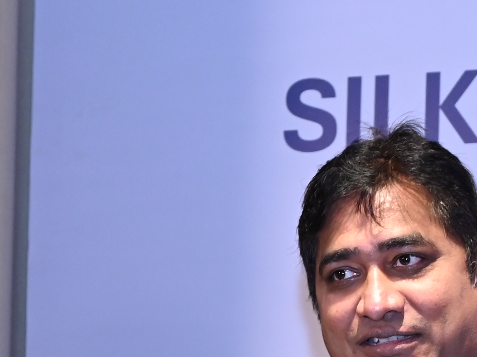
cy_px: 750
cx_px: 398
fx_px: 3761
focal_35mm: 273
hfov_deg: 7.2
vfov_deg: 5.3
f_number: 5
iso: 1250
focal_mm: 56
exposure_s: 1/125
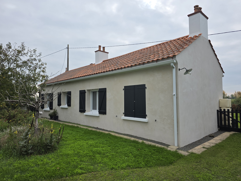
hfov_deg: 73.9
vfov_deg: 58.9
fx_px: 160
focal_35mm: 23
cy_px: 90
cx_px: 120
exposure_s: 1/3758
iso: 80
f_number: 1.7
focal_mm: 6.3
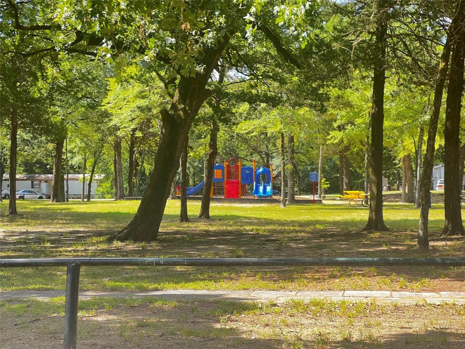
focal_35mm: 77
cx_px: 232
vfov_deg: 19.1
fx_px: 1034
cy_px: 174
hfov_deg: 25.3
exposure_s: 1/99
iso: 64
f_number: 2.8
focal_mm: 9
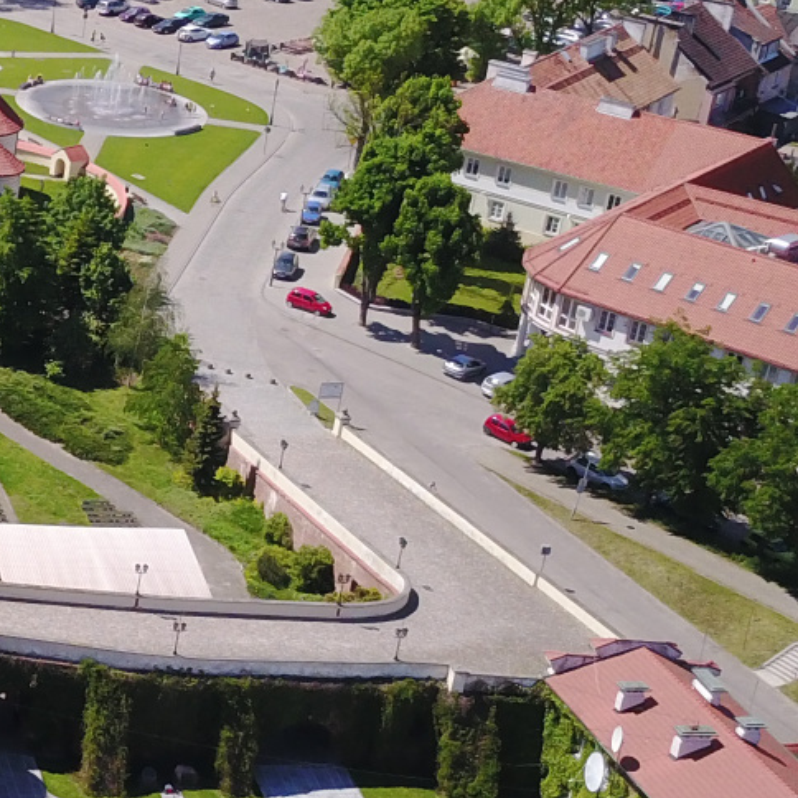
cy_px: 229
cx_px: -732
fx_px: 2478
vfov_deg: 18.2
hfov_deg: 15.2
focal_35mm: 95
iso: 187
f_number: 2.2
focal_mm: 4.7
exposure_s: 1/100
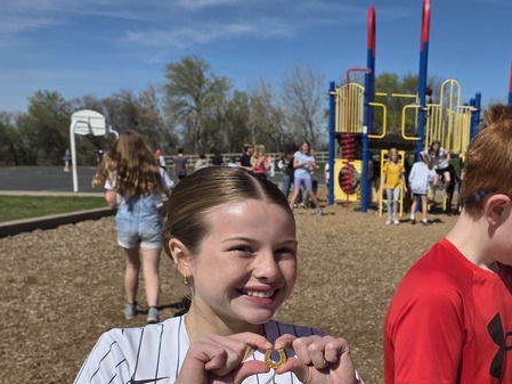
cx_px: 412
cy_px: 283
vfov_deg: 34.5
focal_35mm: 41
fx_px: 607
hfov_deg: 43.6
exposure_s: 1/7944
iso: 40
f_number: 1.7
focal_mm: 6.3
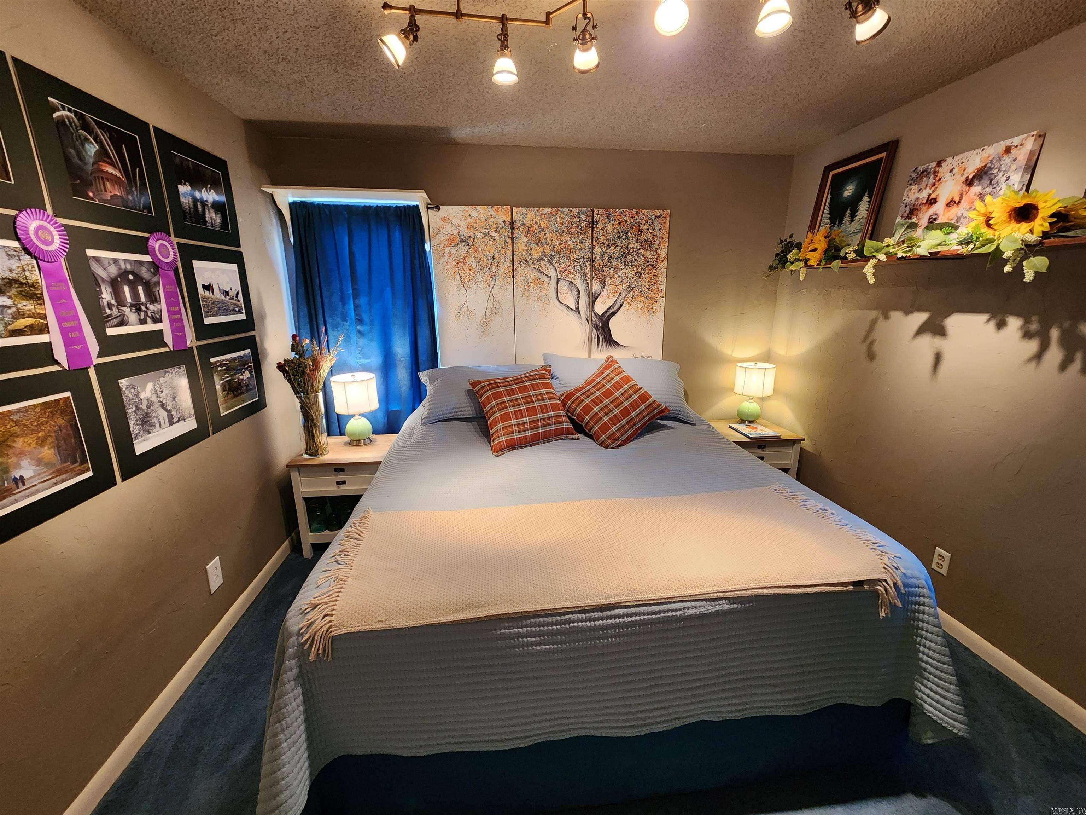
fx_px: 408
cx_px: 543
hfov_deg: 106.2
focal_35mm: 13
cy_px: 408
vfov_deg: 89.9
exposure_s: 1/40
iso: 320
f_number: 2.2
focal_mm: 2.2
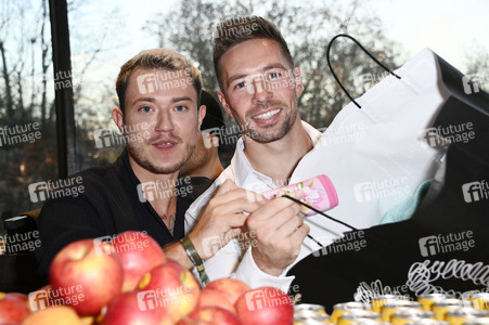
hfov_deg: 34.5
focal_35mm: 58
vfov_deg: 23.3
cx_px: 244
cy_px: 162
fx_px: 787
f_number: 5.6
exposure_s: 1/160
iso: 1600
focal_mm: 58
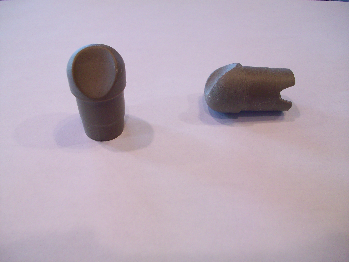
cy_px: 131
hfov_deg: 54.0
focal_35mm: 34
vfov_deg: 41.8
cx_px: 174
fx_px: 343
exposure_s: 1/48.7
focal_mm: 5.7
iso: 160
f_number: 2.8
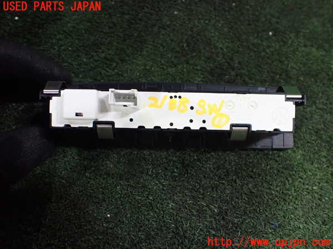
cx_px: 166
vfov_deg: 46.8
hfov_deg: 60.0
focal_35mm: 30
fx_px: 289
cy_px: 124
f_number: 2.3
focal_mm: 5.4
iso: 640
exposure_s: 1/125
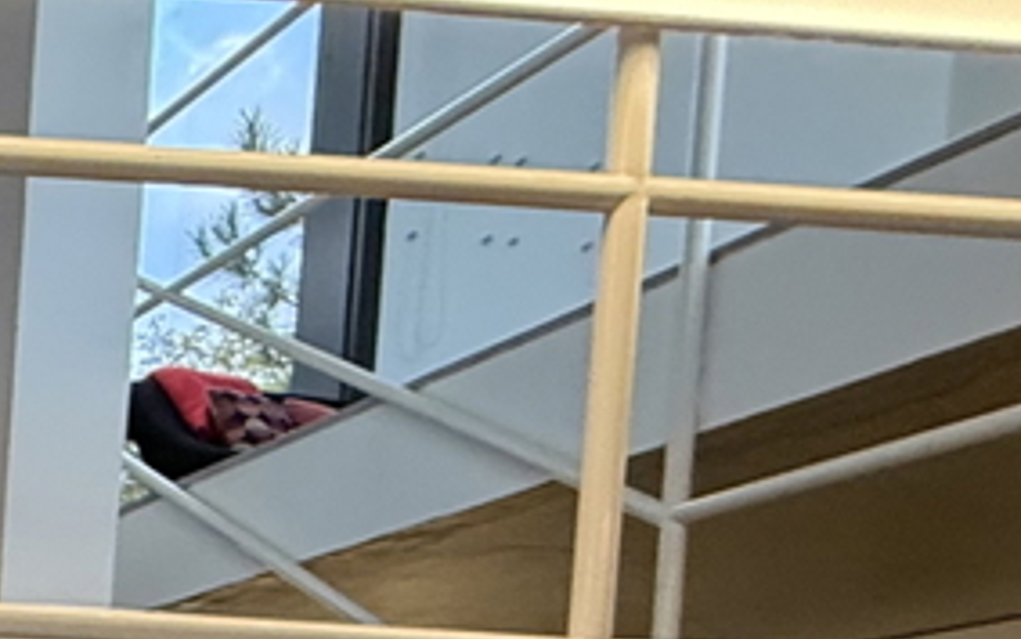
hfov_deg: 21.1
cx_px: -837
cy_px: 1011
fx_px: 1753
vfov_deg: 18.0
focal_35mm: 63
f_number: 2.2
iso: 320
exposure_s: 1/50
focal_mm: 2.22
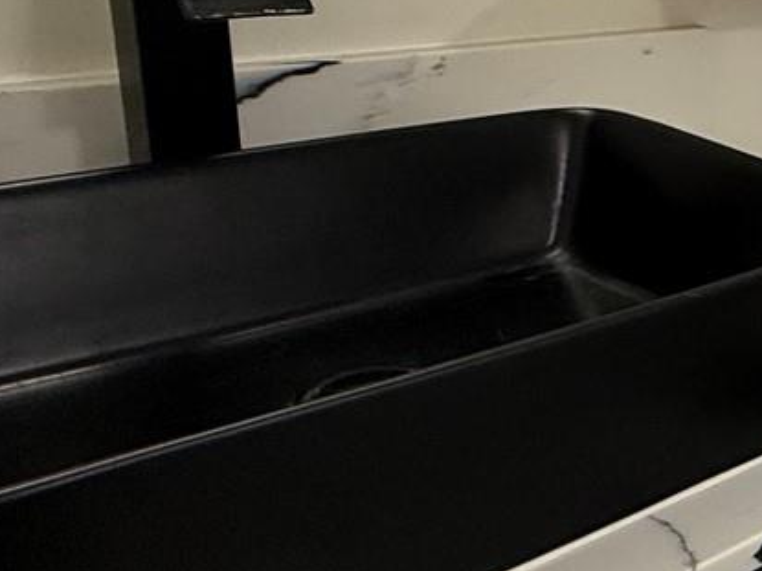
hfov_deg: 23.0
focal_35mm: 54
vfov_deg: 26.6
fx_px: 1188
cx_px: 1309
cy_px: 123
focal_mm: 2.22
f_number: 2.2
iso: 200
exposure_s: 1/120
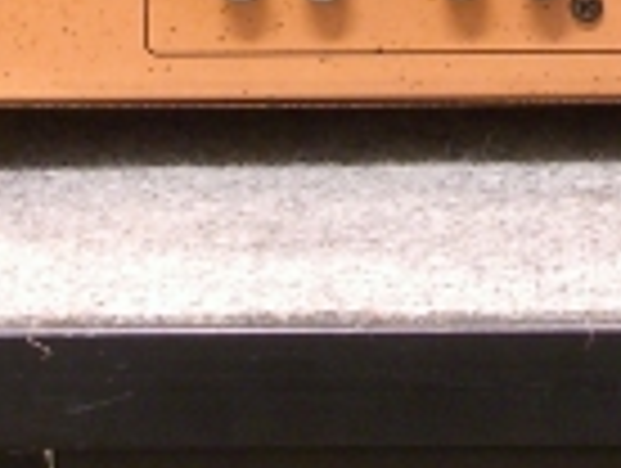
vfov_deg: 4.0
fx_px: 6667
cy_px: -454
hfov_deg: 5.3
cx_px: 698
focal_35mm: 371
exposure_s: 1/2.5
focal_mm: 16.6
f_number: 4.4
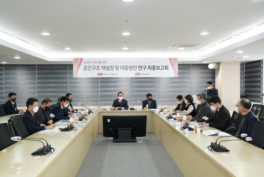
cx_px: 132
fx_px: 272
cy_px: 88
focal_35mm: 37
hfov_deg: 51.8
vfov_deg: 36.0
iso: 800
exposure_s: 1/160
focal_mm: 37
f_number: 4
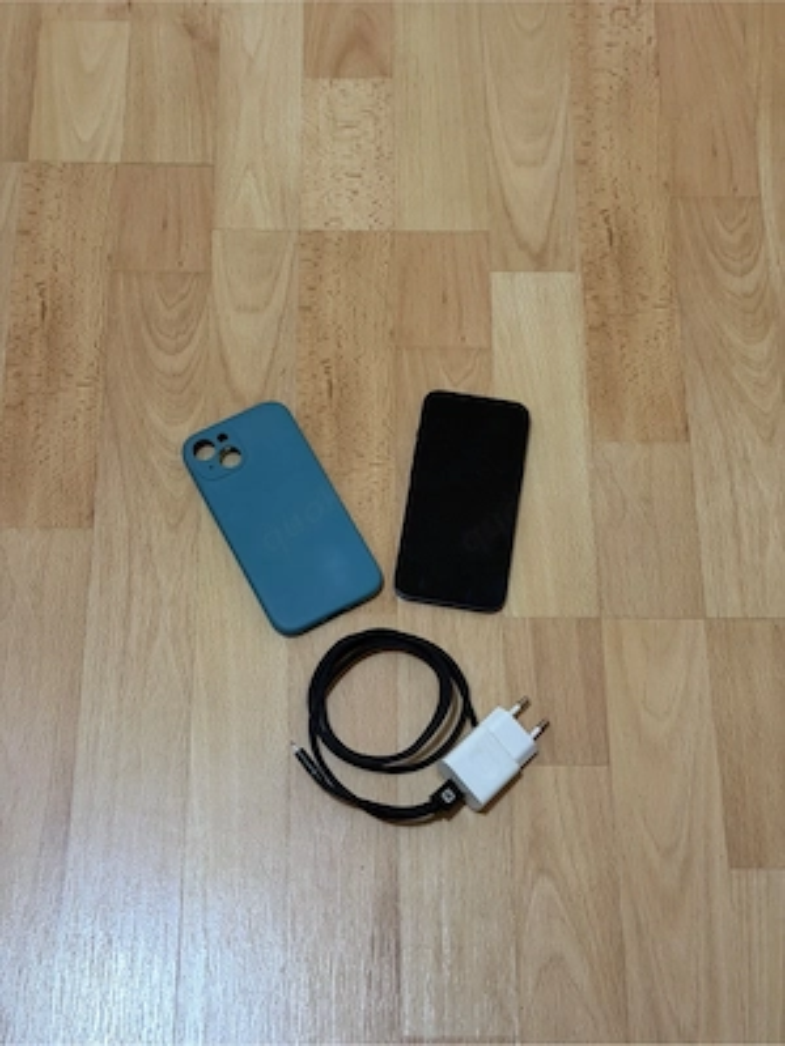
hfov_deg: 30.3
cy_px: 523
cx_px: 392
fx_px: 1451
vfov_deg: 39.7
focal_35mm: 48
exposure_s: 1/33
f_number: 1.78
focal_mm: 6.76
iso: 400
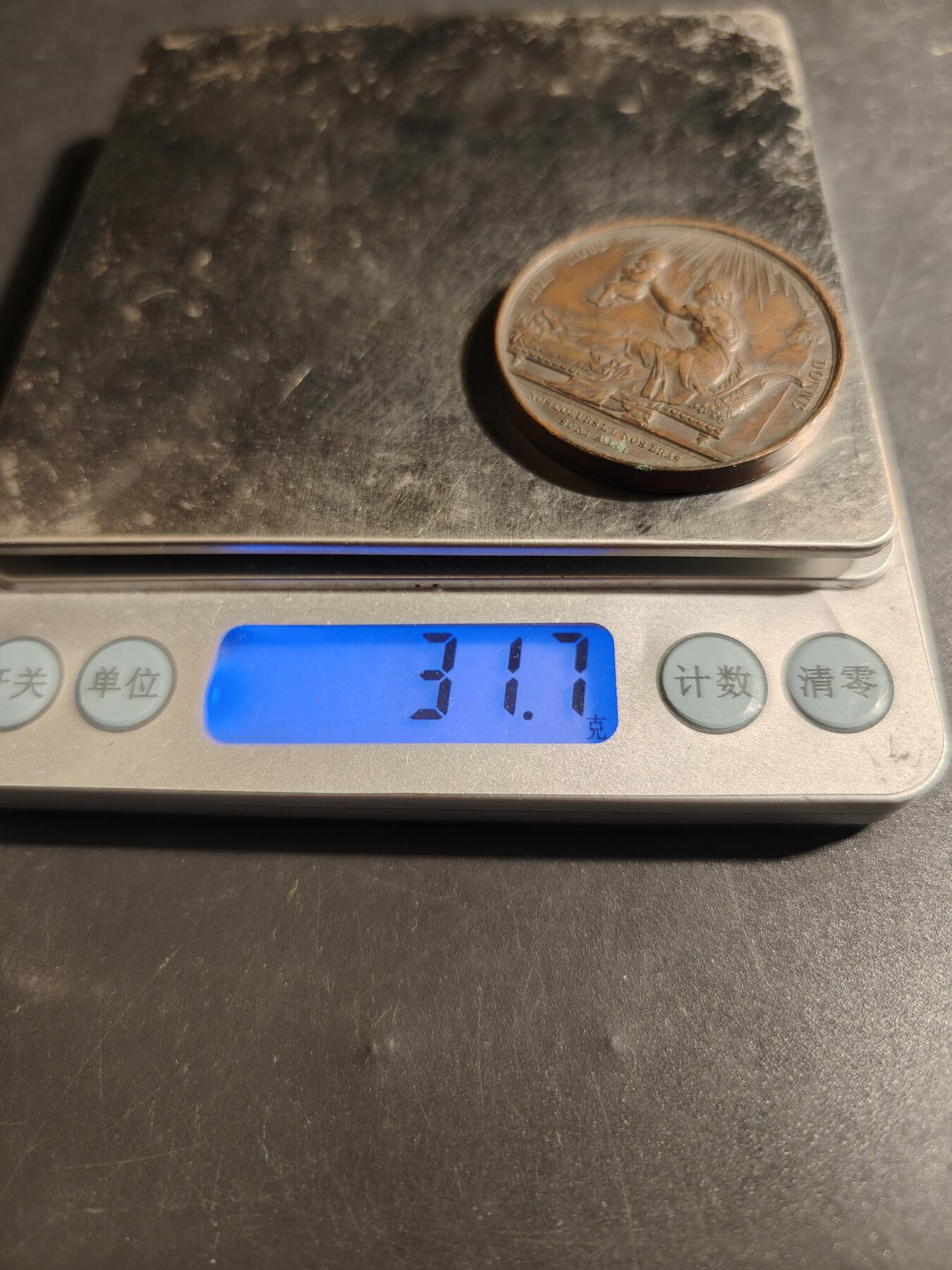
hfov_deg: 58.9
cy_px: 635
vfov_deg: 73.9
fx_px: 843
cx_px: 476
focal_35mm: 23
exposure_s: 1/158
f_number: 1.6
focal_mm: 6.06
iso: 250
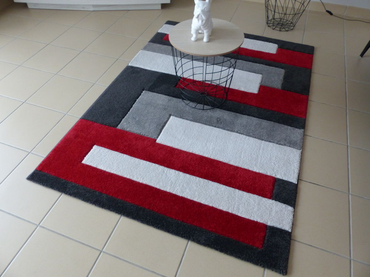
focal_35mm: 25
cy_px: 138
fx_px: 267
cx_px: 185
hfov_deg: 69.4
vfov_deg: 54.9
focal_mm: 4.5
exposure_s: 1/20
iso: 400
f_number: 3.2
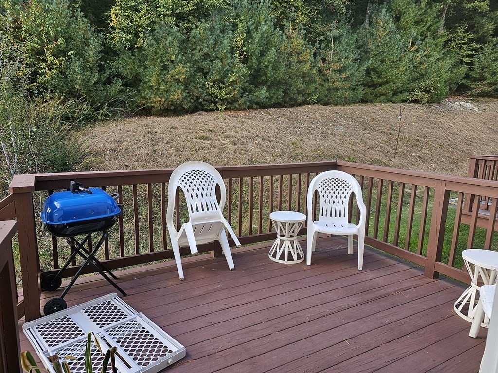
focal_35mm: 23
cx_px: 249
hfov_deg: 73.9
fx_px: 331
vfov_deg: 58.9
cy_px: 186
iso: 64
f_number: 1.7
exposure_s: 1/180
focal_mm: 6.3
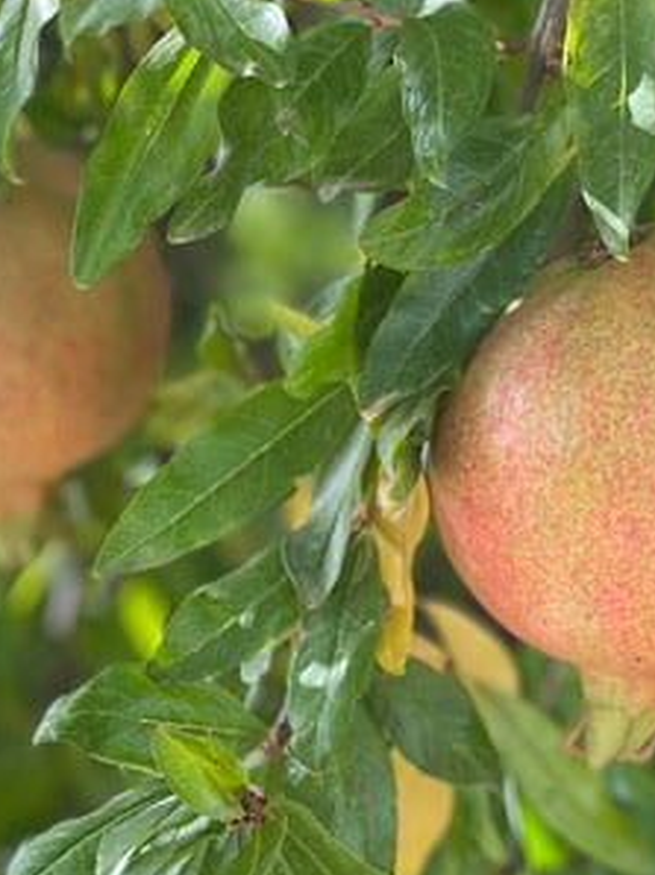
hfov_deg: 11.5
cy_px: 358
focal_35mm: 129
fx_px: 3259
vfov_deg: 15.3
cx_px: 267
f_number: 2.2
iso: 32
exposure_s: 1/121
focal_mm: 7.5
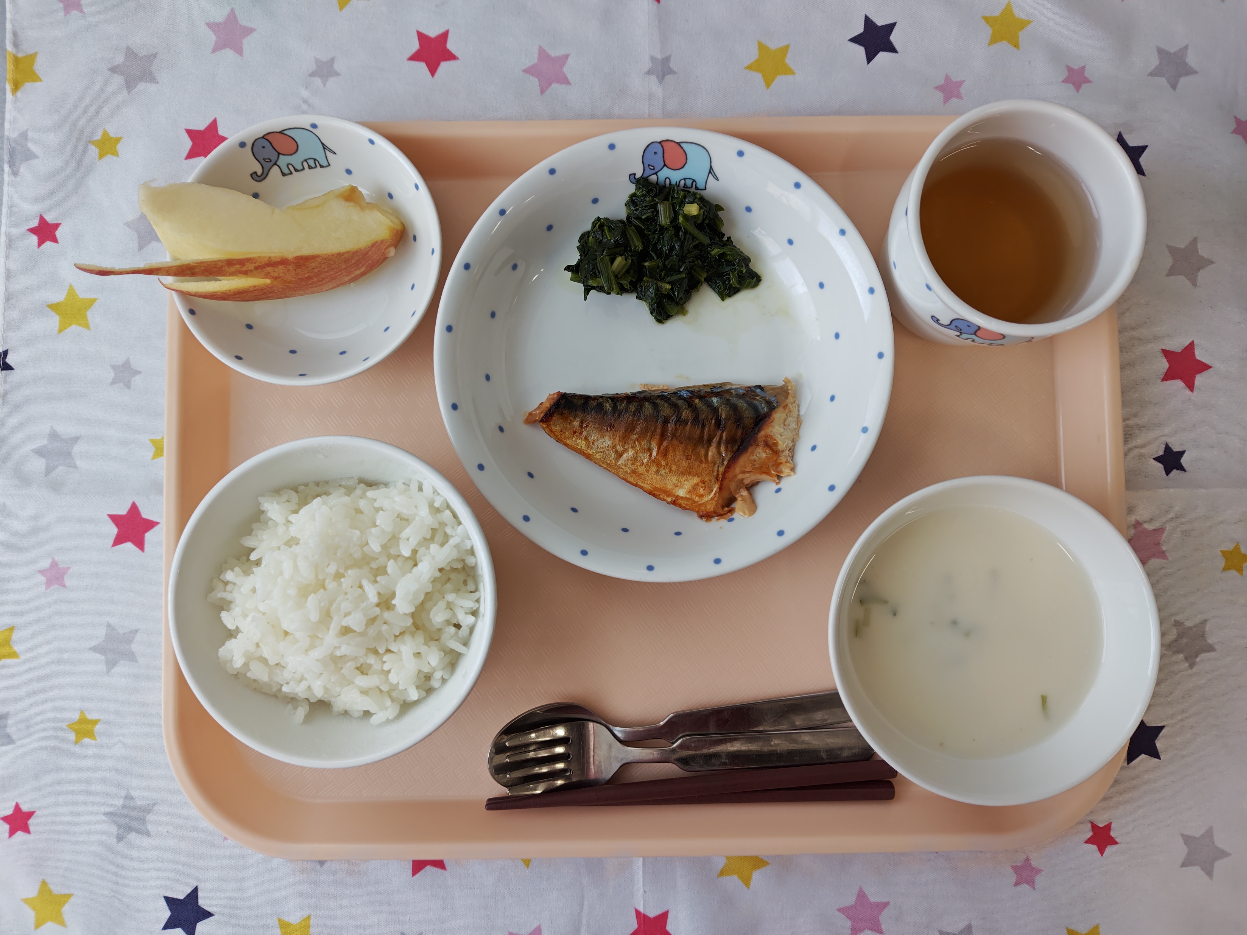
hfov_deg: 73.9
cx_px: 624
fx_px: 829
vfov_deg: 58.9
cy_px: 468
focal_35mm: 23
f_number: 1.9
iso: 89
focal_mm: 5.56
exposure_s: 1/120
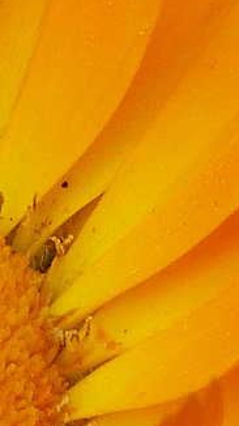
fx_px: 48927
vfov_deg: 0.5
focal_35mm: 4336
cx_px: -125
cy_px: 282
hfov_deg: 0.3
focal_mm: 108
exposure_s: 1/160
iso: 100
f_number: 4
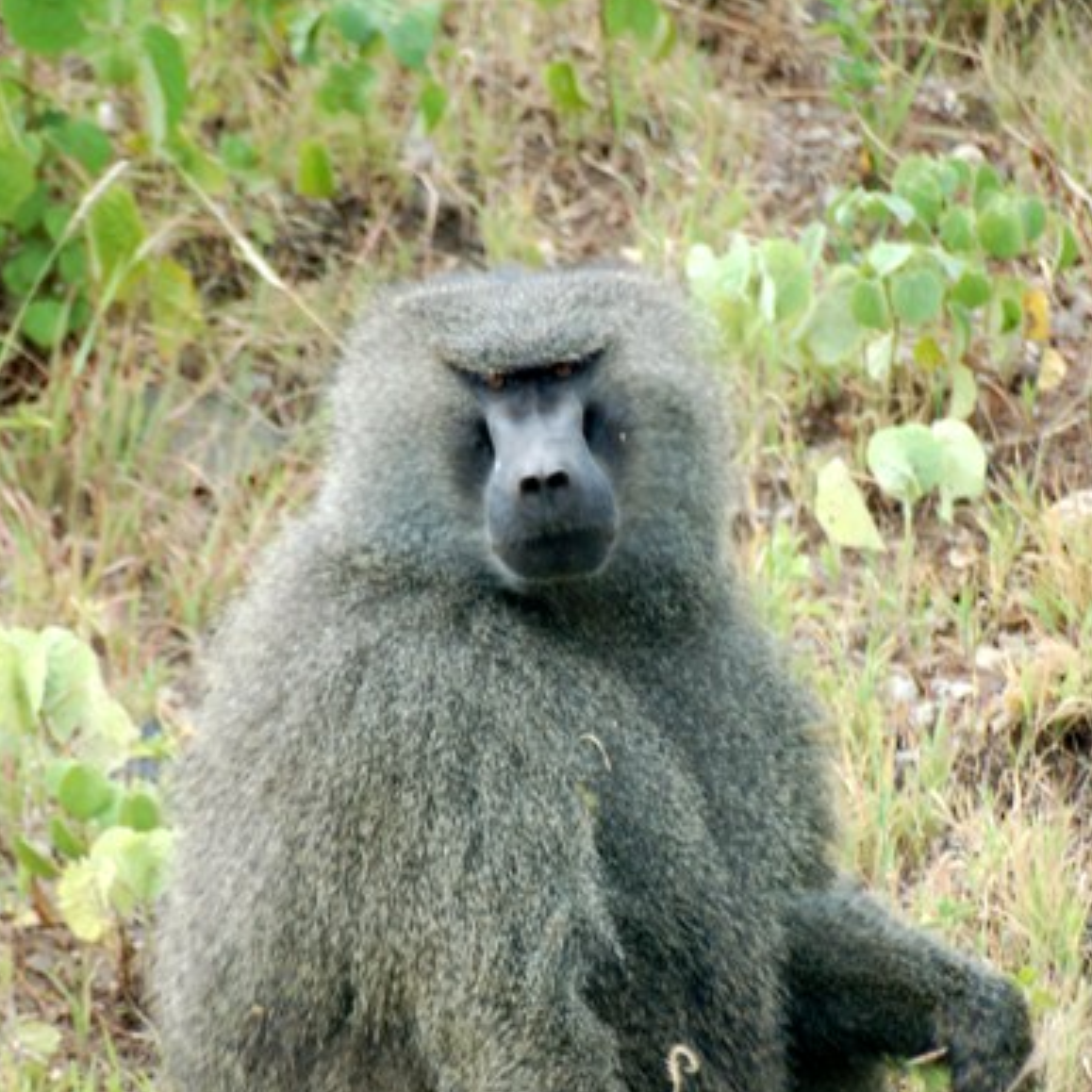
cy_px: 679
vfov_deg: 3.0
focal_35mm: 594
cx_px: 543
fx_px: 21200
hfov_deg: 3.0
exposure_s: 1/125
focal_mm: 300
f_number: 5.6
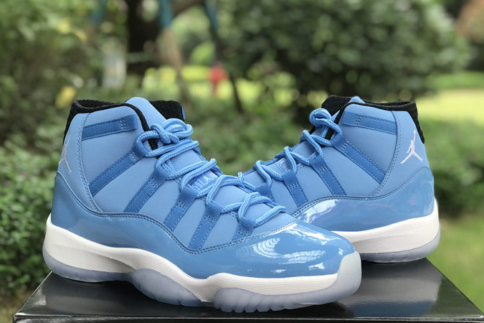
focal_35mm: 65
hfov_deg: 31.0
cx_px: 245
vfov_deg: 20.9
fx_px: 874
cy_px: 158
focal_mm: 6.6
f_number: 2.8
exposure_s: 1/50
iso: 25
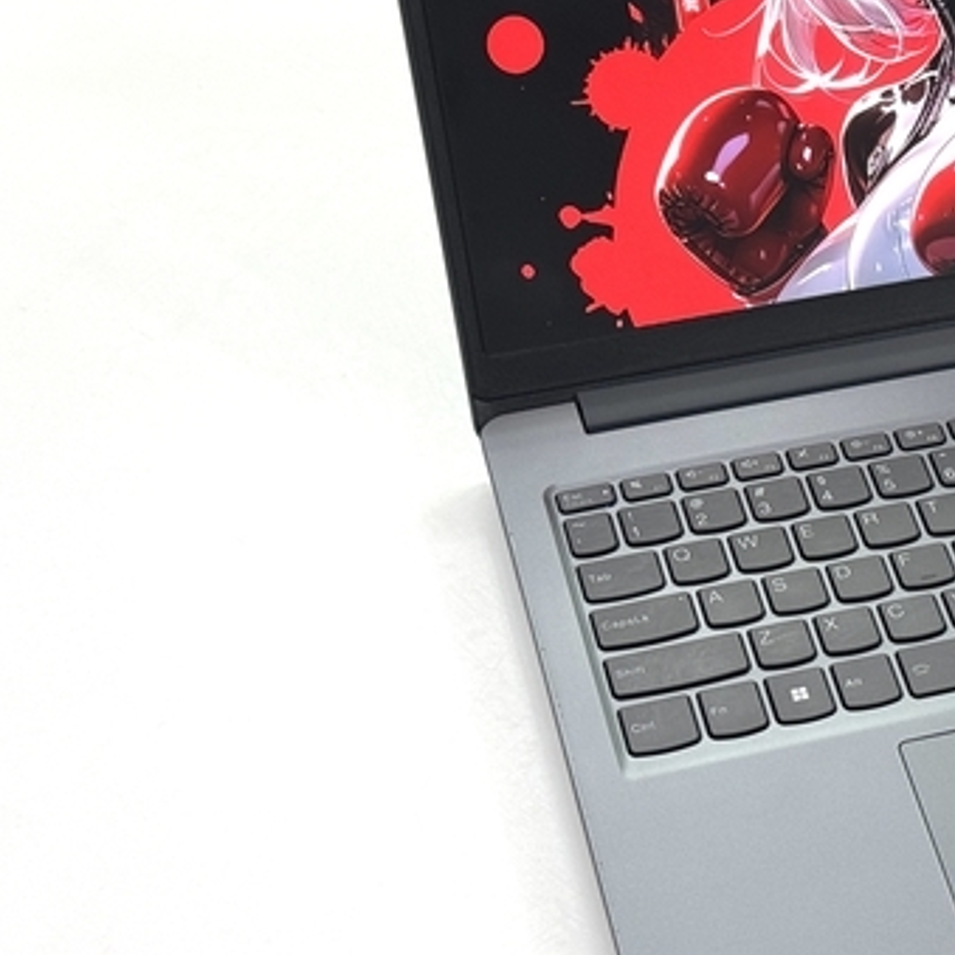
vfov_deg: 17.3
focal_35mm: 100
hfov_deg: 16.9
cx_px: 1017
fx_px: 3121
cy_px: 304
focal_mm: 6.76
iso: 50
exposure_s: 1/100
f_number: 1.78
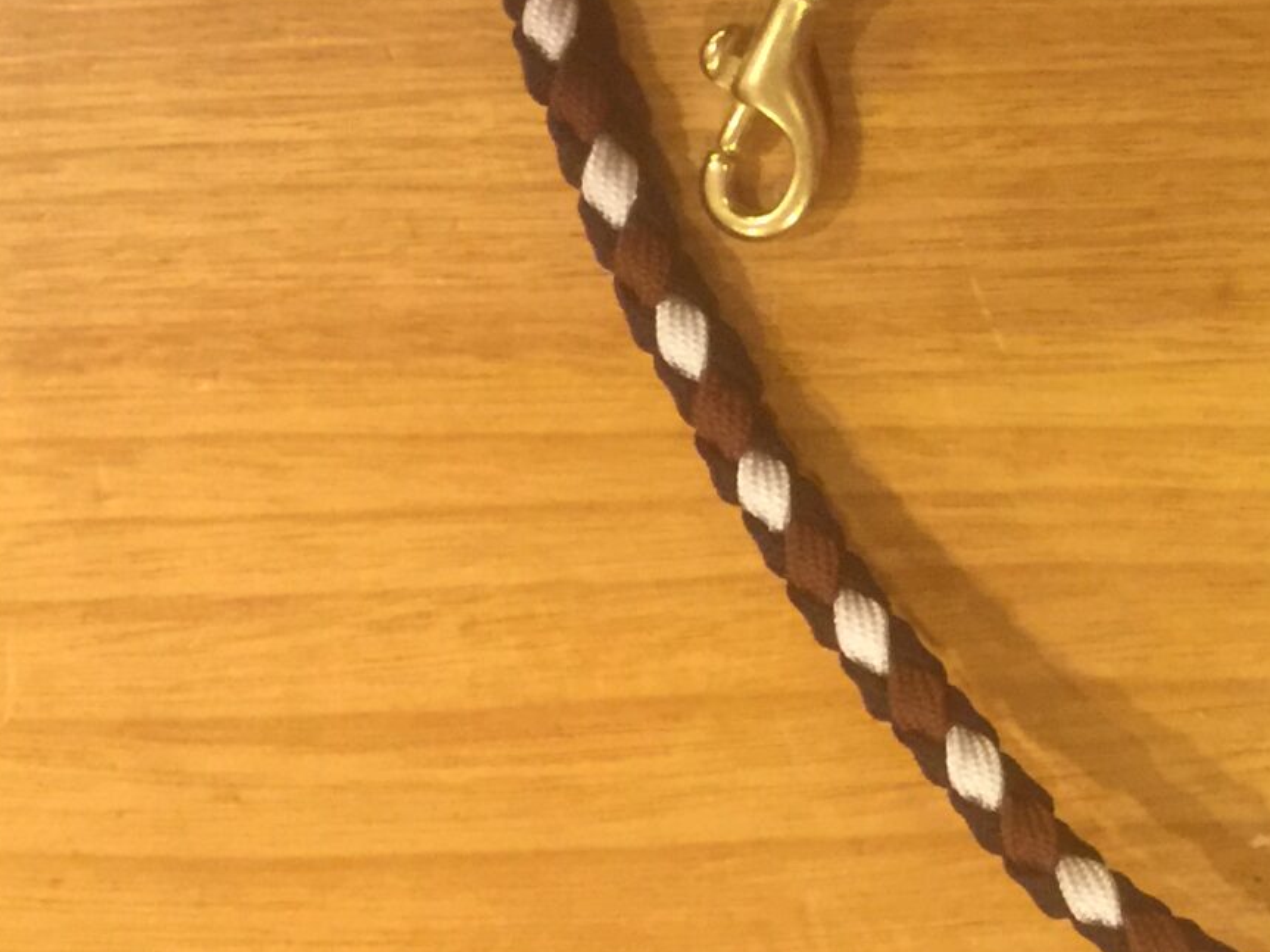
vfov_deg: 17.0
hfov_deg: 20.2
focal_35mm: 86
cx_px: 1803
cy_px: 144
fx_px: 3155
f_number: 2.2
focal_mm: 4.15
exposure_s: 1/10
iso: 125
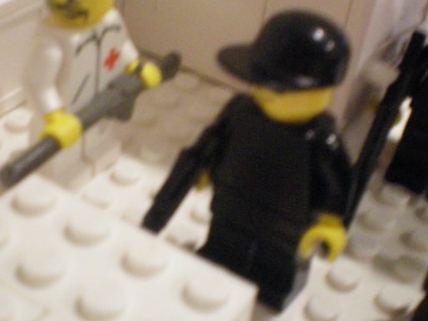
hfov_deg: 32.7
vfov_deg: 24.8
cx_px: 220
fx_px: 729
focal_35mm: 59
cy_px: 128
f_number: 3.1
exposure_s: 1/6
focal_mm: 6.3
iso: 400
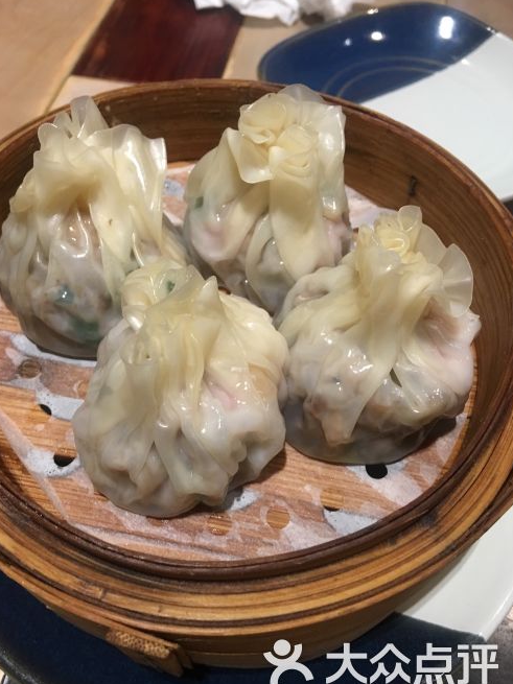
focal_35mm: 31
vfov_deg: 58.3
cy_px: 353
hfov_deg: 45.4
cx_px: 251
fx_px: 613
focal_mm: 4.15
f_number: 2.2
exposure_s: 1/17
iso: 64
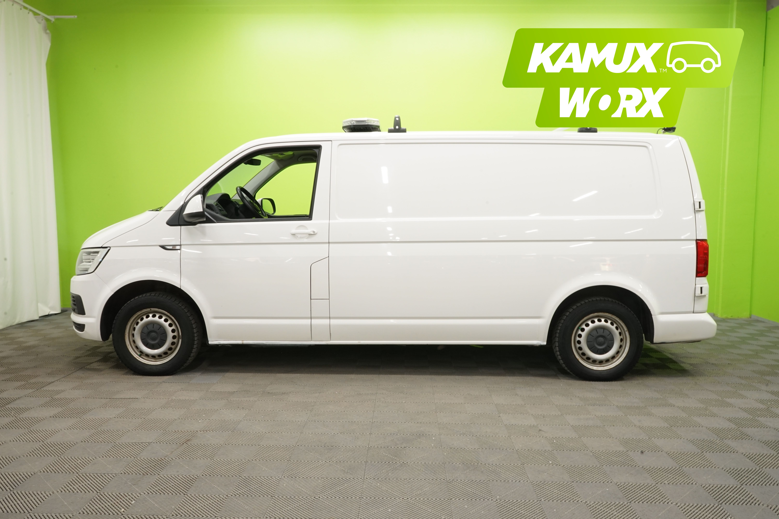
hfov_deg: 65.5
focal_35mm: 28
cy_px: 260
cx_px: 390
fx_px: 606
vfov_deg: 46.4
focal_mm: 28
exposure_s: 1/3
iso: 800
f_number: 22
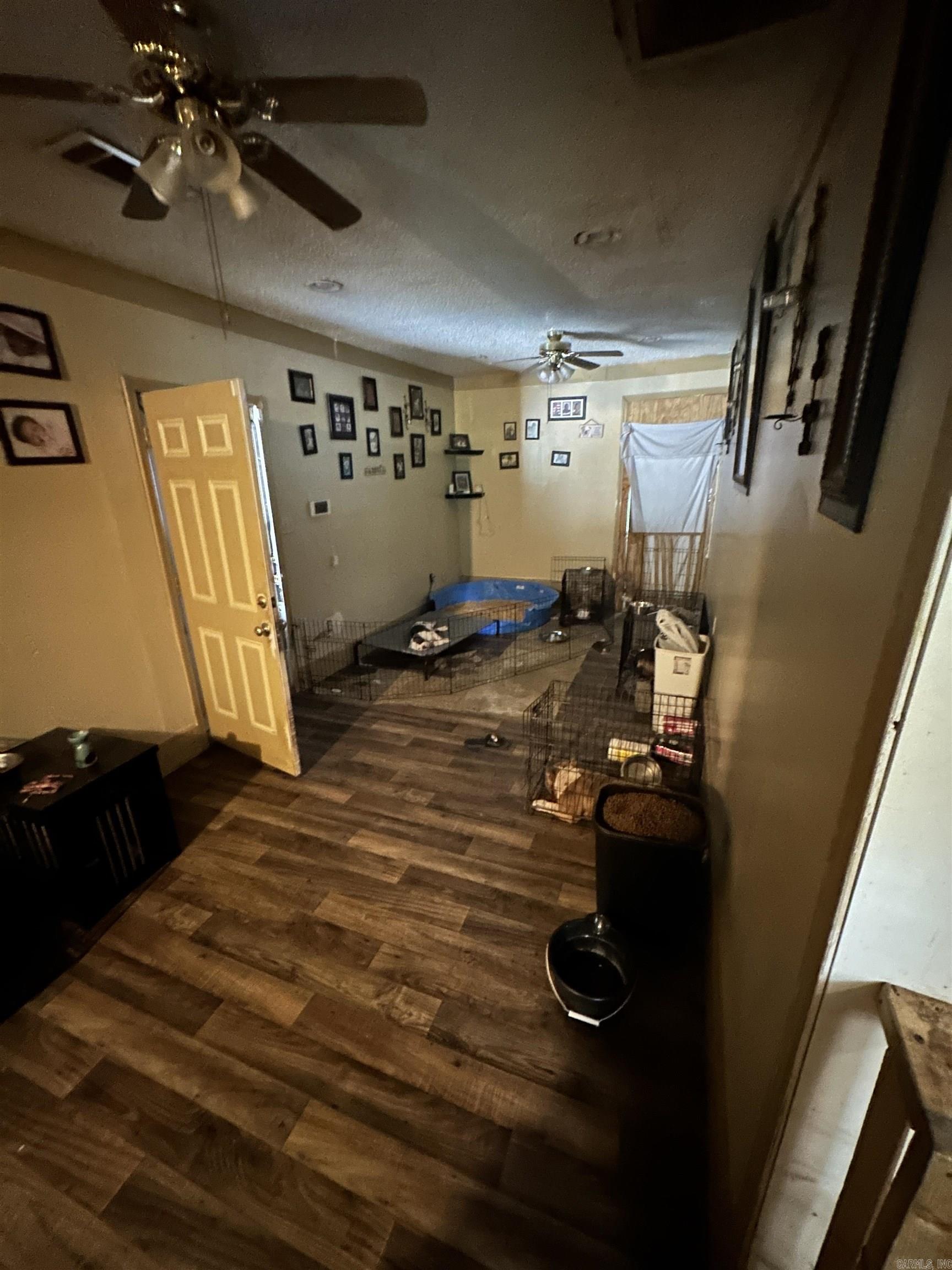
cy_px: 635
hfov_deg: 85.7
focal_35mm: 14
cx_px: 476
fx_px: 513
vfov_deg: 102.1
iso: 1250
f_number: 2.2
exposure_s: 1/10
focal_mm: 2.22
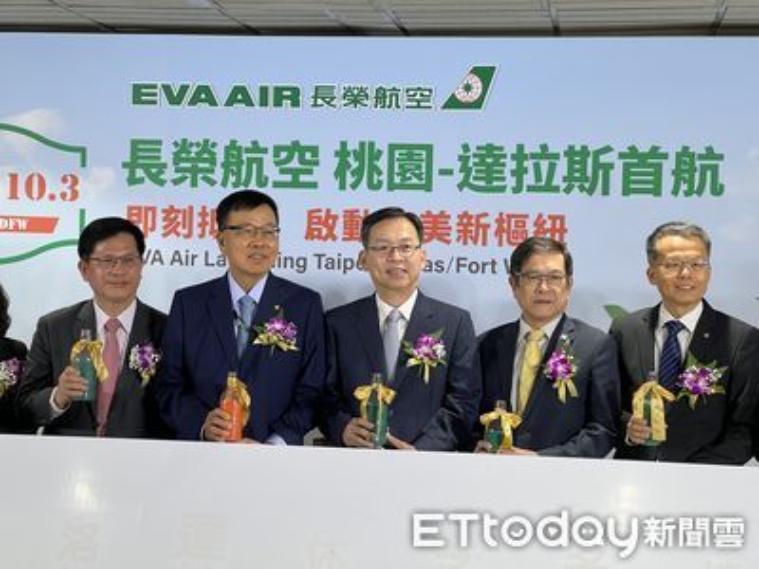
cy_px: 284
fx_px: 1688
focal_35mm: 77
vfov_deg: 19.1
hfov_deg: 25.3
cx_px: 380
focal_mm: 9
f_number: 2.8
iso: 160
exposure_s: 1/120
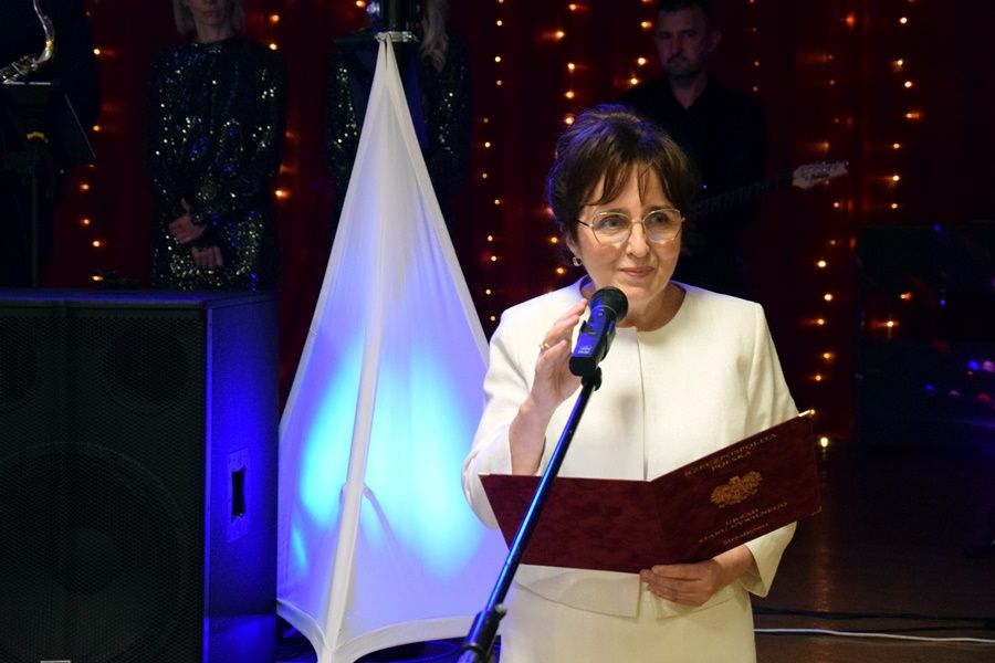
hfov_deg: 23.4
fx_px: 2404
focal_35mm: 87
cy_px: 332
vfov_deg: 15.7
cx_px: 498
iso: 5600
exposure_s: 1/100
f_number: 5
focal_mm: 58
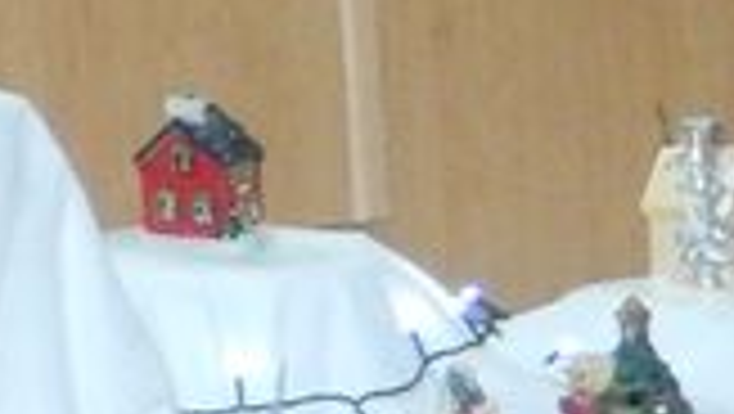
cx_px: -1391
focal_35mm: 280
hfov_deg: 7.0
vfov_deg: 4.1
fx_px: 5454
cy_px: -1089
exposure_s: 1/30
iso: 720
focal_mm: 7.3
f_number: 4.2
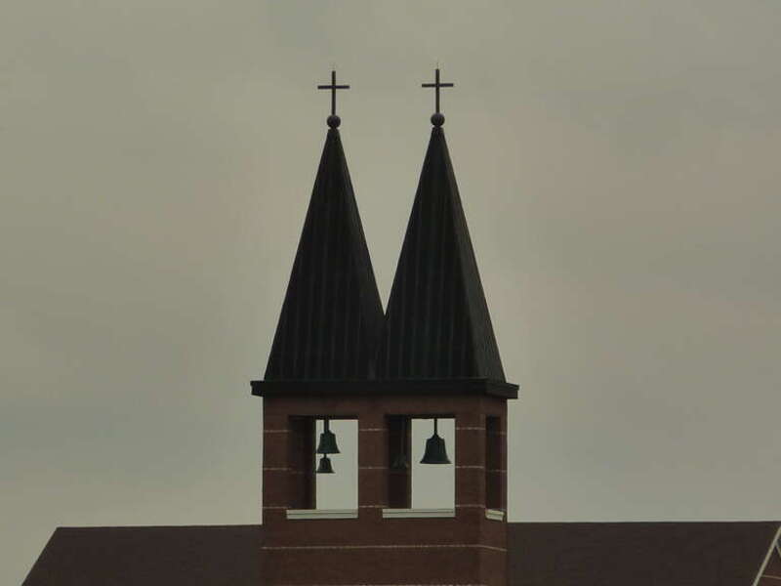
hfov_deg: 3.7
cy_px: 293
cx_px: 390
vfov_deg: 2.8
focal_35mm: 535
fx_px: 12071
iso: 125
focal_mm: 49.2
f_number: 6.3
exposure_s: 1/1000
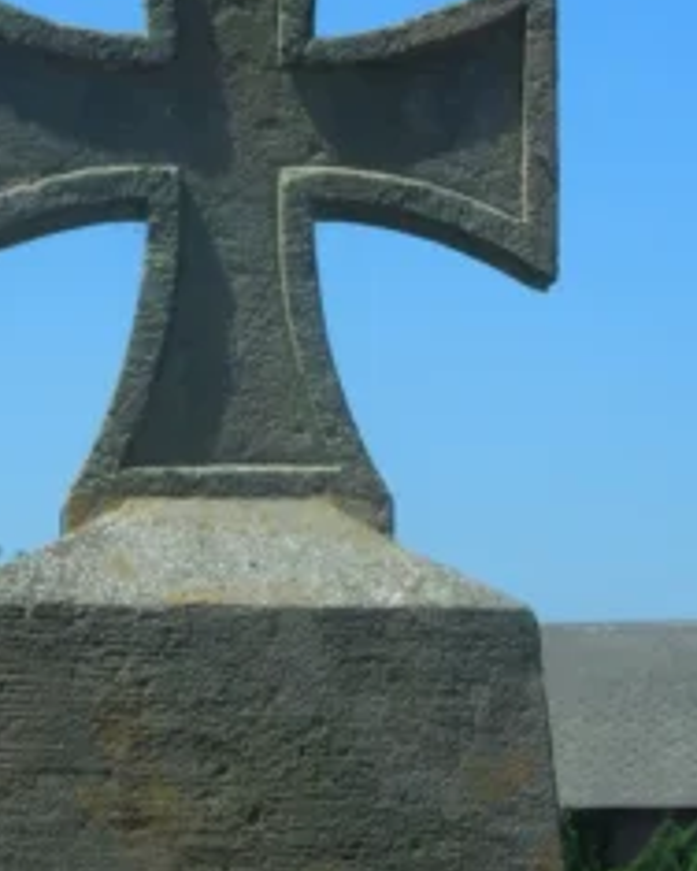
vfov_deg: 16.1
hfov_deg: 12.9
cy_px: 326
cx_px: 232
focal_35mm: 119
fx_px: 3068
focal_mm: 11
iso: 400
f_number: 8.6
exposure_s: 1/1000
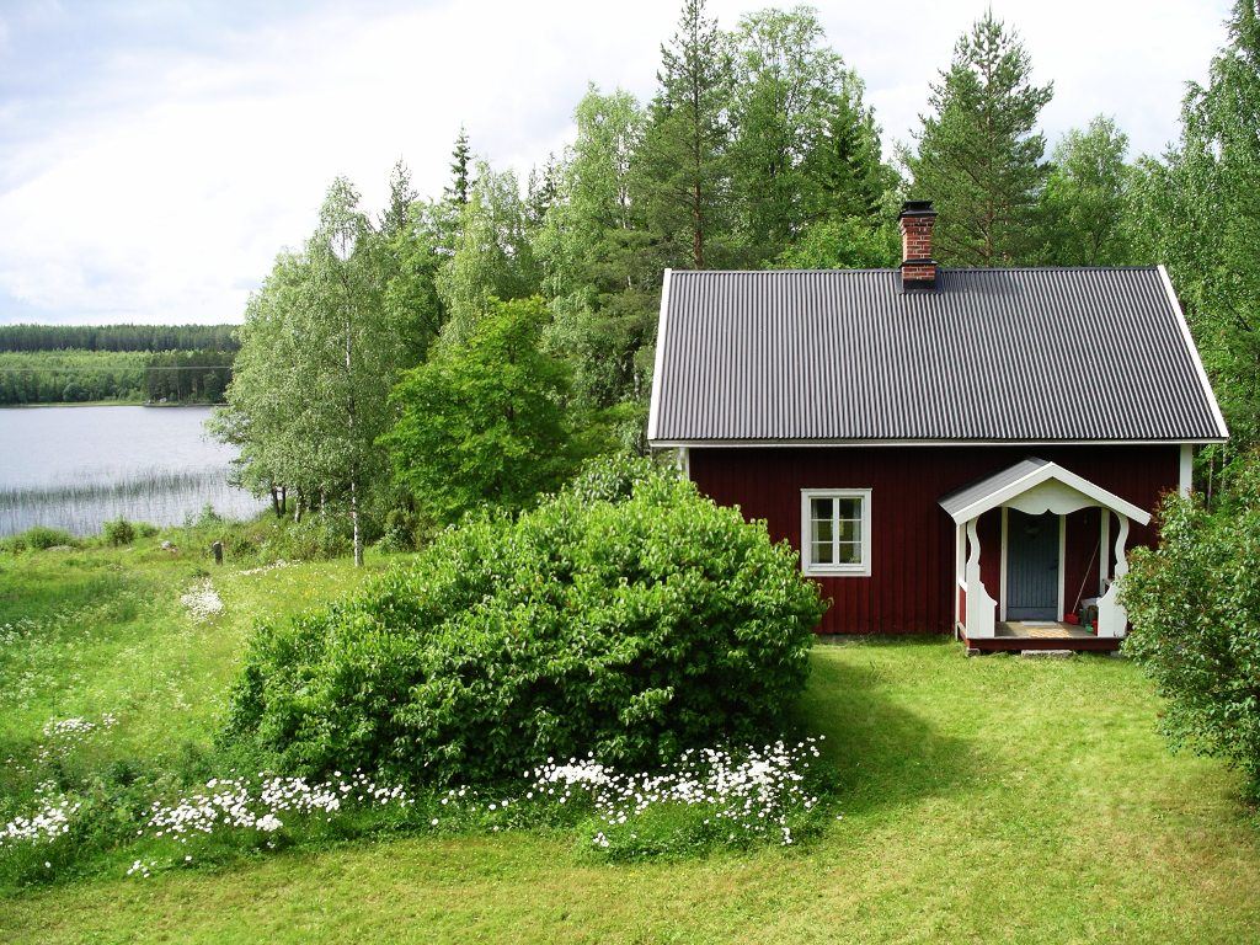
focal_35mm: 37
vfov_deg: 38.7
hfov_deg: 50.1
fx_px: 1347
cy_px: 472
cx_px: 630
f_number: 4
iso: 64
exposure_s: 1/250
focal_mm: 7.8
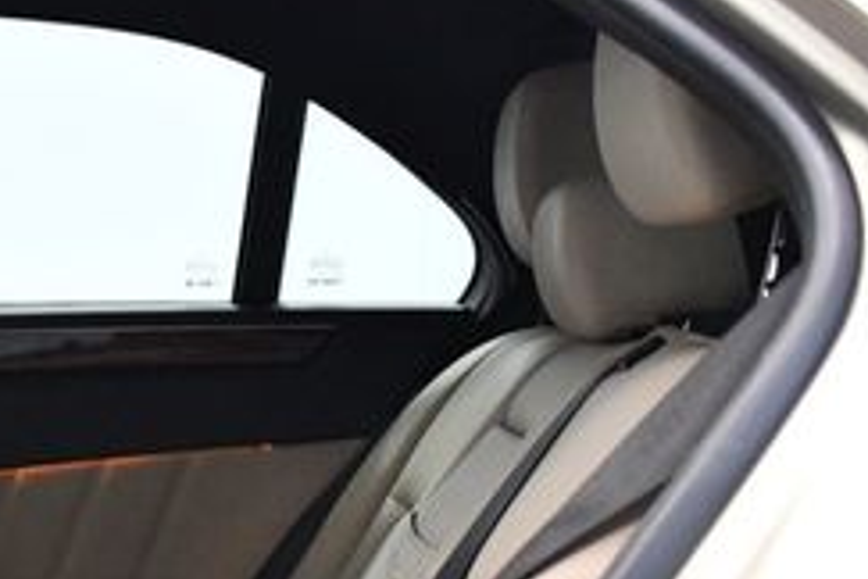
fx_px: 2290
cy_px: 661
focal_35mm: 95
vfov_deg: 14.0
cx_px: -186
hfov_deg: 20.1
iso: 3200
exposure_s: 1/80
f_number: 3.5
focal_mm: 18
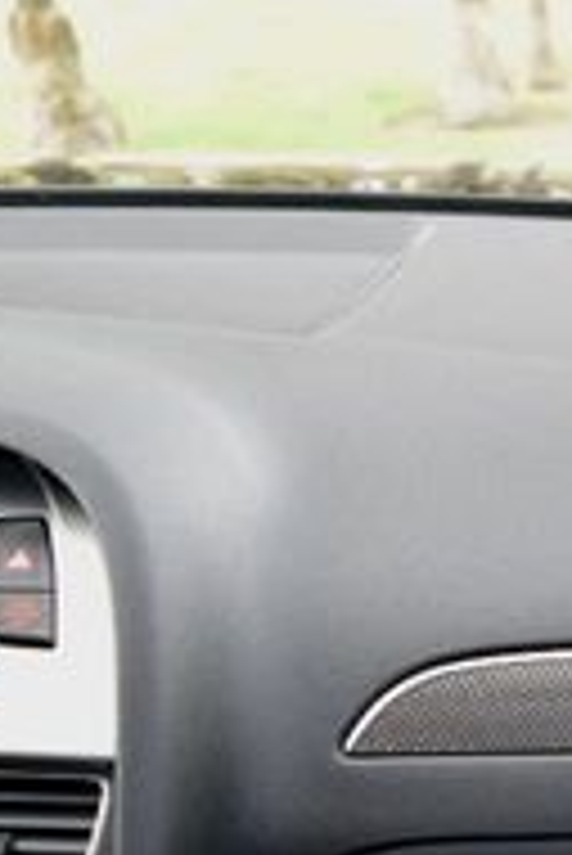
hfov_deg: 13.9
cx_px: 905
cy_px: 812
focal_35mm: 91
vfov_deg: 21.7
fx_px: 2165
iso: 800
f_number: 4.5
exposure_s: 1/80
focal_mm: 18
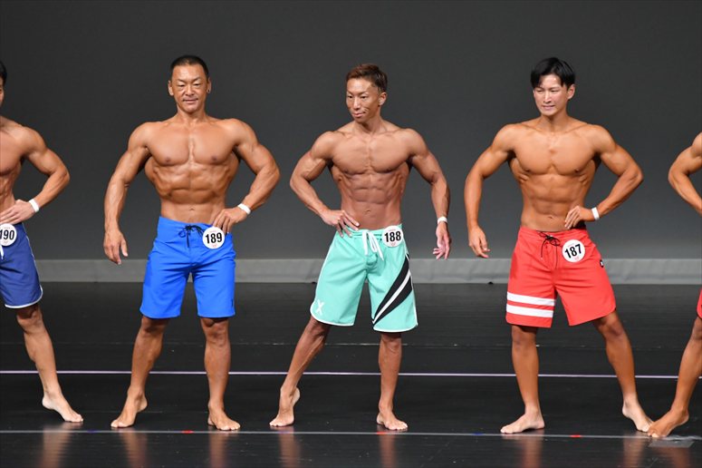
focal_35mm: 345
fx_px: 6724
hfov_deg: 6.0
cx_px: 351
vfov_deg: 4.0
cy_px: 234
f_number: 5.6
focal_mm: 230
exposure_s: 1/400
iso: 4000
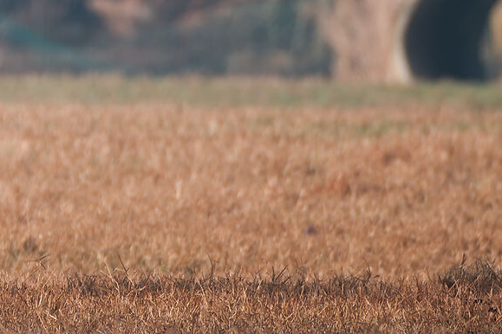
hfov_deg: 1.1
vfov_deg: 0.7
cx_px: -255
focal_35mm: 1919
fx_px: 26757
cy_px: -79
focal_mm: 300
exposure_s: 1/100
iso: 100
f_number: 7.1
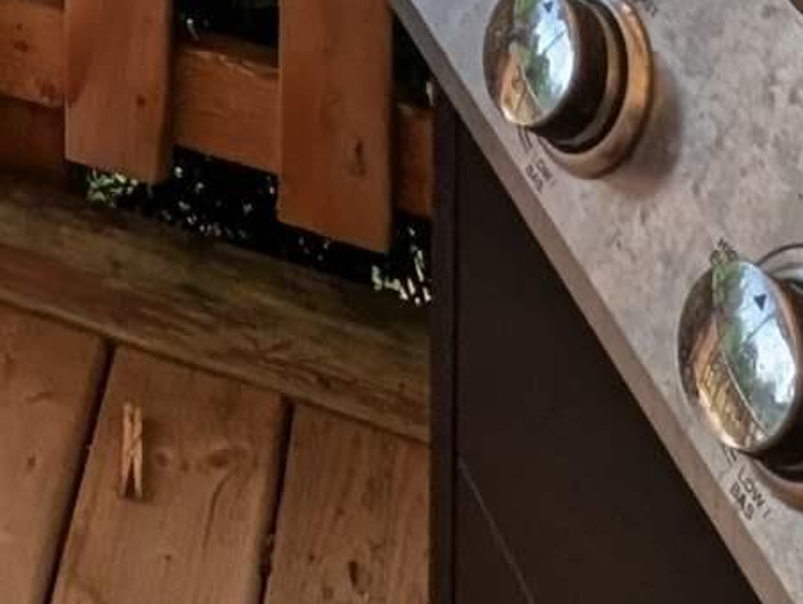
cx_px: -380
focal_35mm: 88
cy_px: -1370
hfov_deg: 19.5
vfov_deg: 10.2
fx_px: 2044
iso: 51
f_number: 2.2
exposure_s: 1/421
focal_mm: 1.95
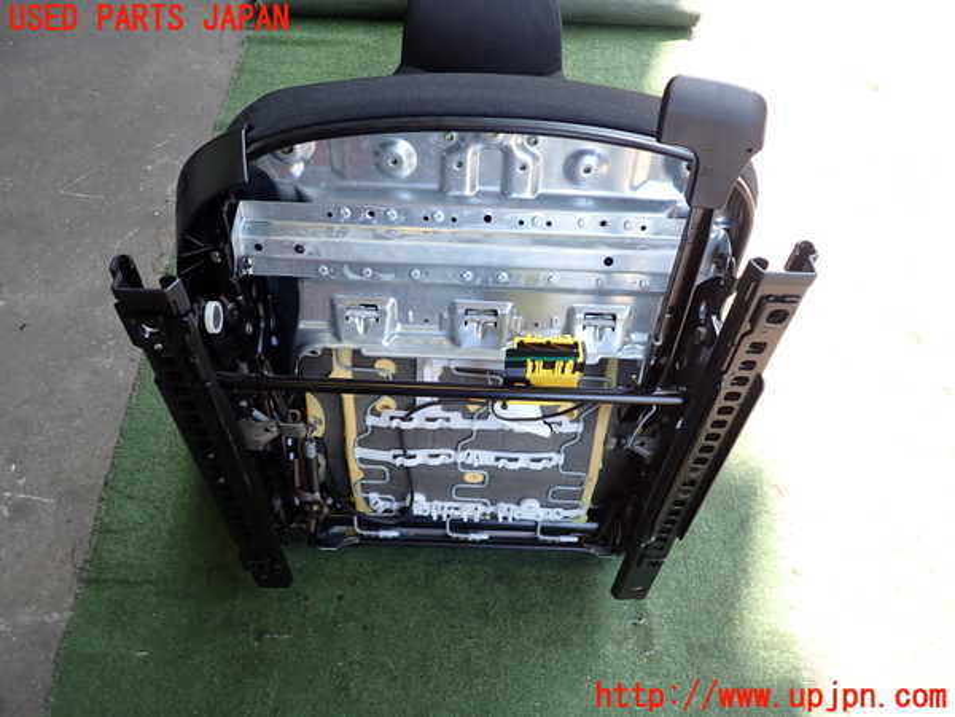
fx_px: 690
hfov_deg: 69.4
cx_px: 478
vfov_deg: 54.9
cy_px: 358
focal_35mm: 25
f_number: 2
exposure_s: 1/125
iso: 125
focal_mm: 4.5
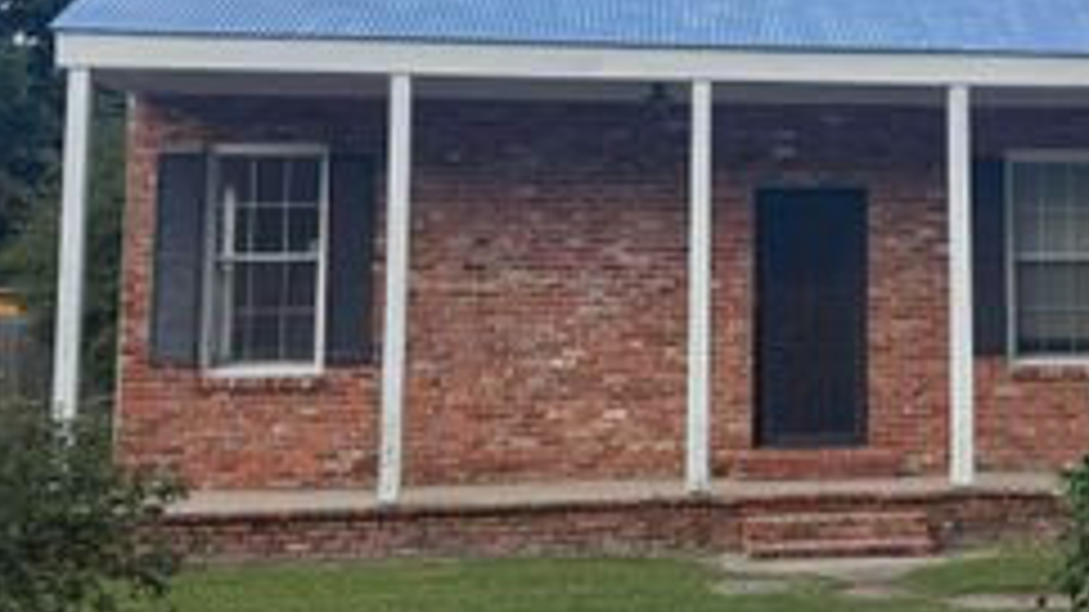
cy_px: 142
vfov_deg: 22.0
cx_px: 864
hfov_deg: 37.2
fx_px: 1559
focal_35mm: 54
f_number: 1.78
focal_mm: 6.76
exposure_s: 1/1585
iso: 80
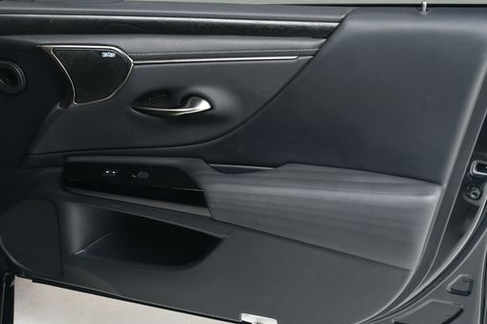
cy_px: 173
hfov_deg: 40.3
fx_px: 663
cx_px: 214
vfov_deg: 27.5
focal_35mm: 49
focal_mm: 26
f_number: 5.6
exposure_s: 1/160
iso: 100
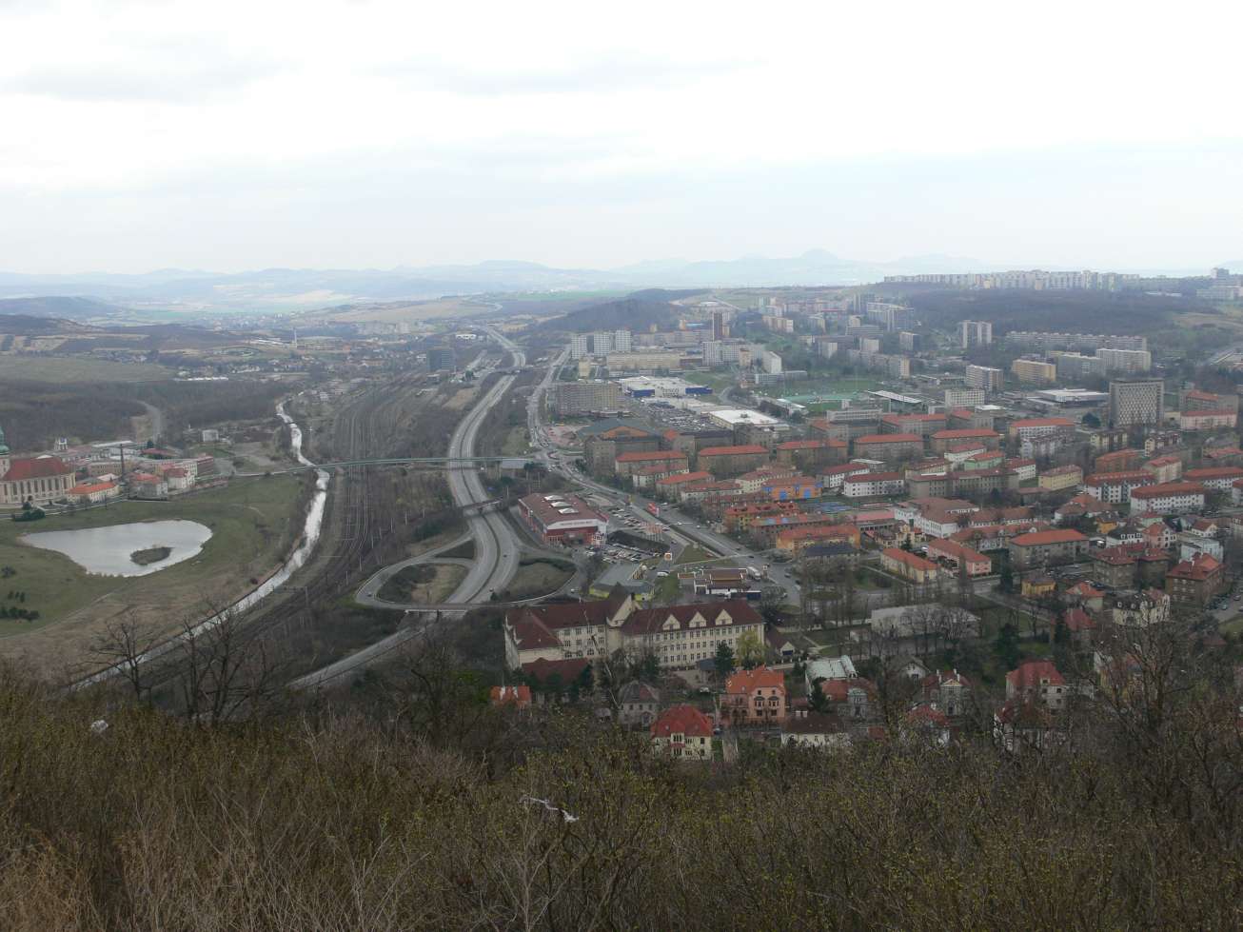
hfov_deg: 52.6
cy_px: 466
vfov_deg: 40.7
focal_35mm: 35
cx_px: 622
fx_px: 1257
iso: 100
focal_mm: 7.4
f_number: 4.5
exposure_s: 1/100
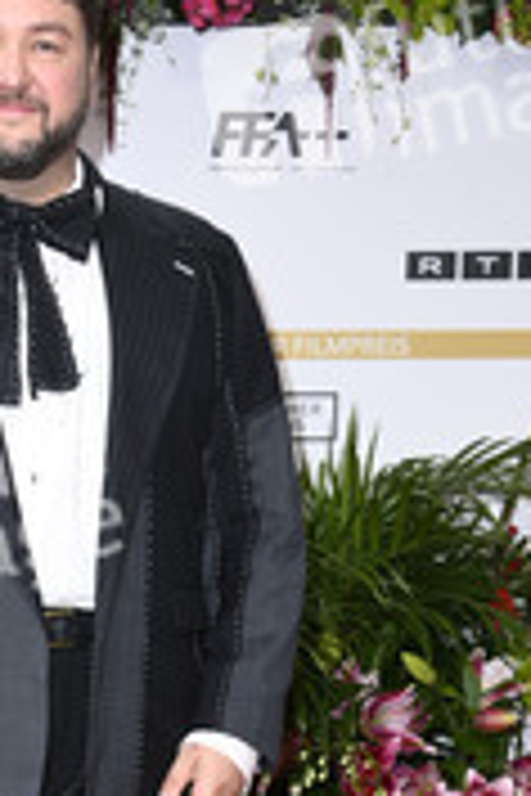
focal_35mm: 124
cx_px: 22
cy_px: 756
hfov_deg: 11.0
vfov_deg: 16.3
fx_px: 2743
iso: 500
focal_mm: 55
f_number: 5.6
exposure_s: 1/250
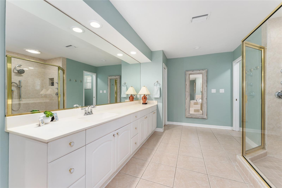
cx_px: 141
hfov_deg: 104.3
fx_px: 110
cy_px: 94
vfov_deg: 81.2
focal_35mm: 14
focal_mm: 14
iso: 400
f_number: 7.1
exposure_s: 1/2.5
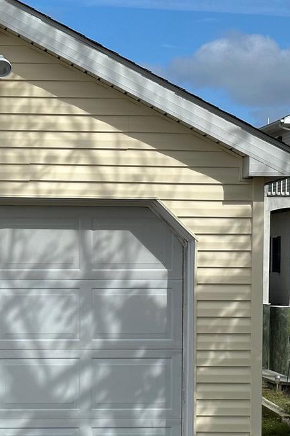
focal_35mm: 112
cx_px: 15
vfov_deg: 18.2
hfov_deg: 12.1
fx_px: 1353
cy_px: 325
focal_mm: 6.86
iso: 64
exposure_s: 1/6211
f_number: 1.78
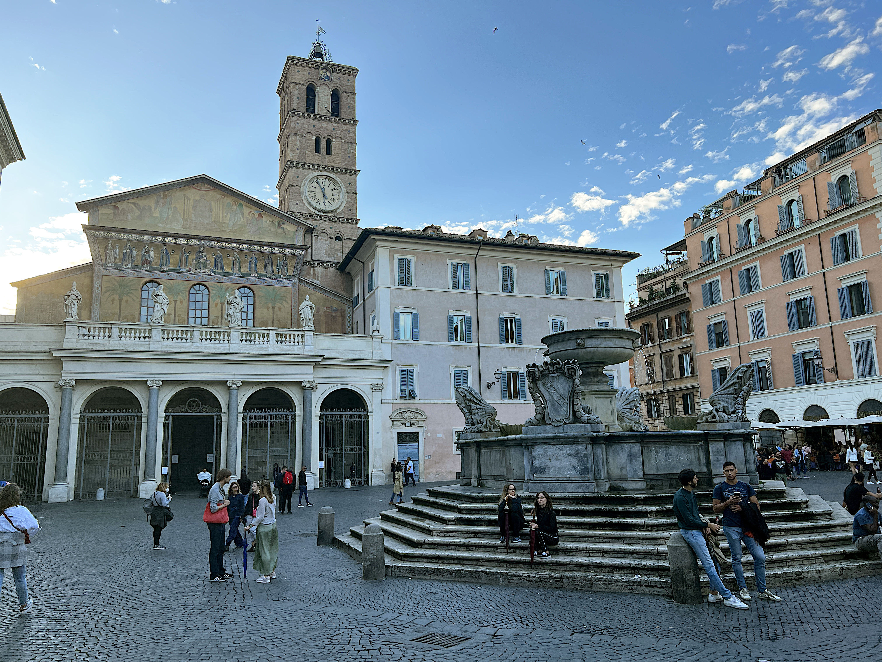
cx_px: 441
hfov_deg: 67.3
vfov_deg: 53.1
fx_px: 662
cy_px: 331
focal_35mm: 26
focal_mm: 5.7
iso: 50
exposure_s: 1/696
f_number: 1.5
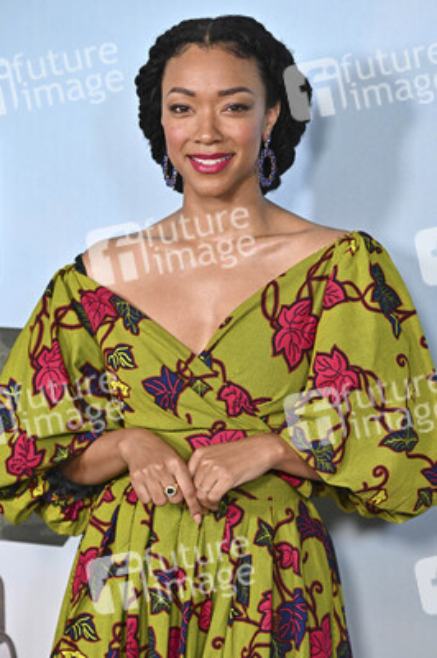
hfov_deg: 13.9
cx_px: 218
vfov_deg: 20.8
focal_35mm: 98
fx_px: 1787
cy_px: 329
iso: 2800
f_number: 4.5
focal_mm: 98
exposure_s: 1/250
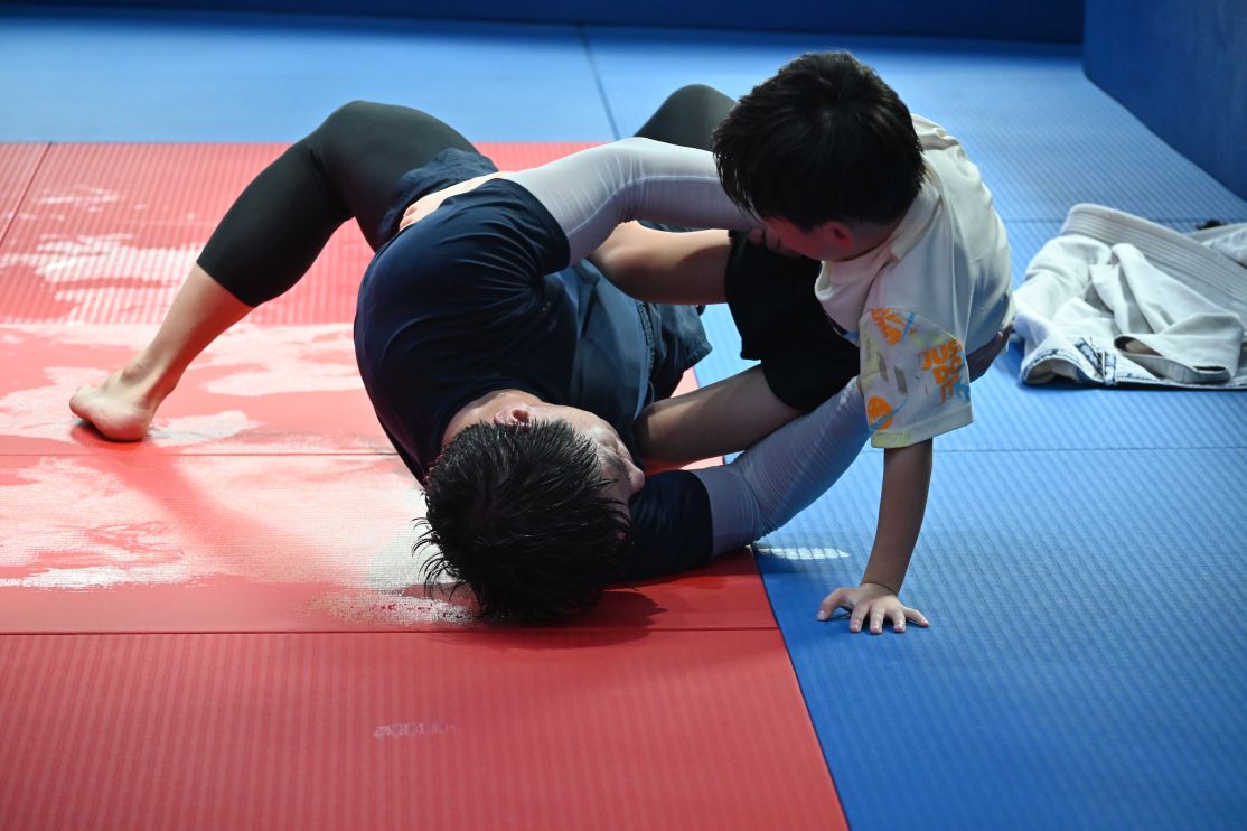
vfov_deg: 9.1
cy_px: 416
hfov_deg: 13.7
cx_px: 624
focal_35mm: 150
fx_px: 5194
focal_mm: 100
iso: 1600
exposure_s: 1/160
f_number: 5
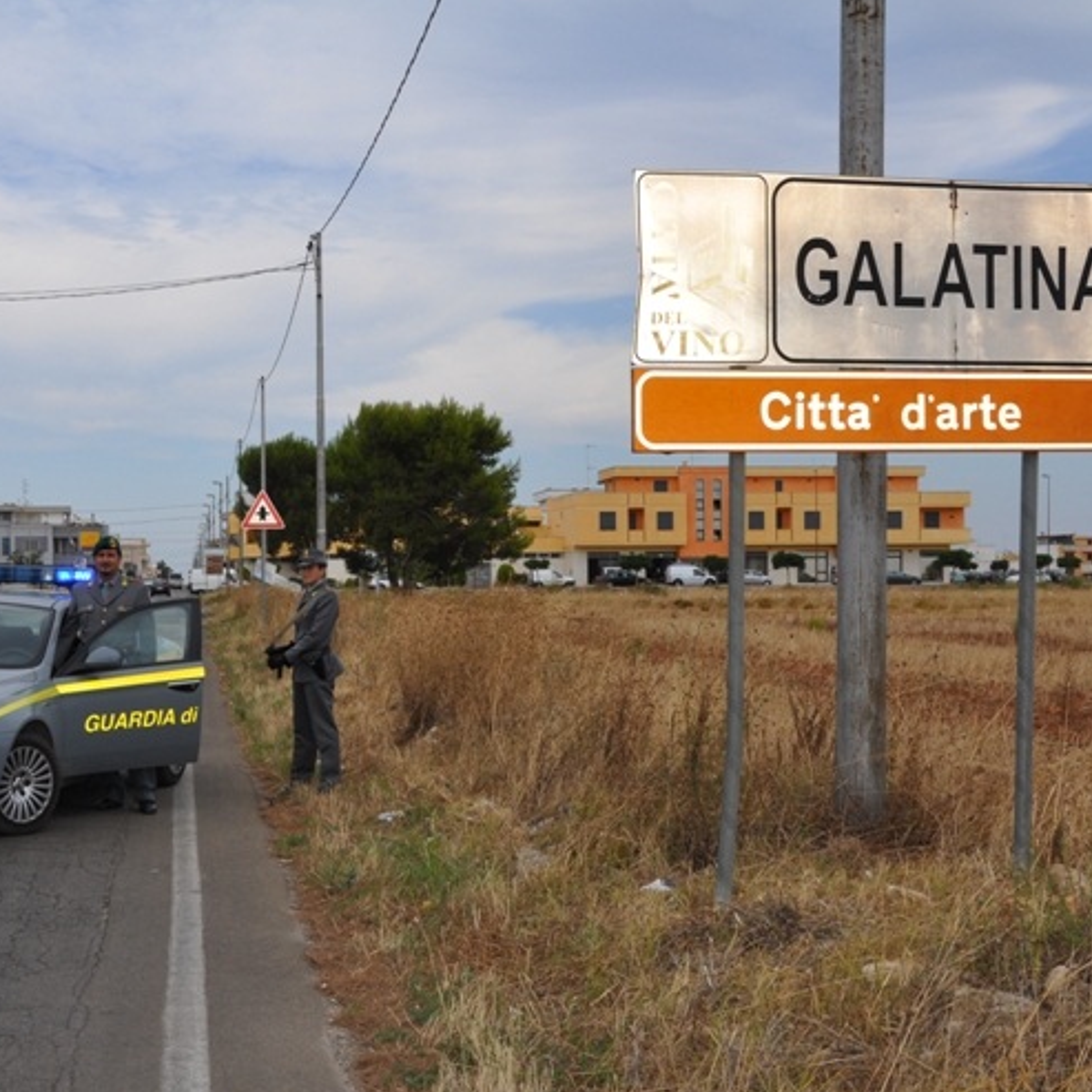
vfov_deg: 33.0
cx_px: 374
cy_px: 586
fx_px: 1845
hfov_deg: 32.7
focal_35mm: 52
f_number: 13
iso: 200
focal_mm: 25
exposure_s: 1/200
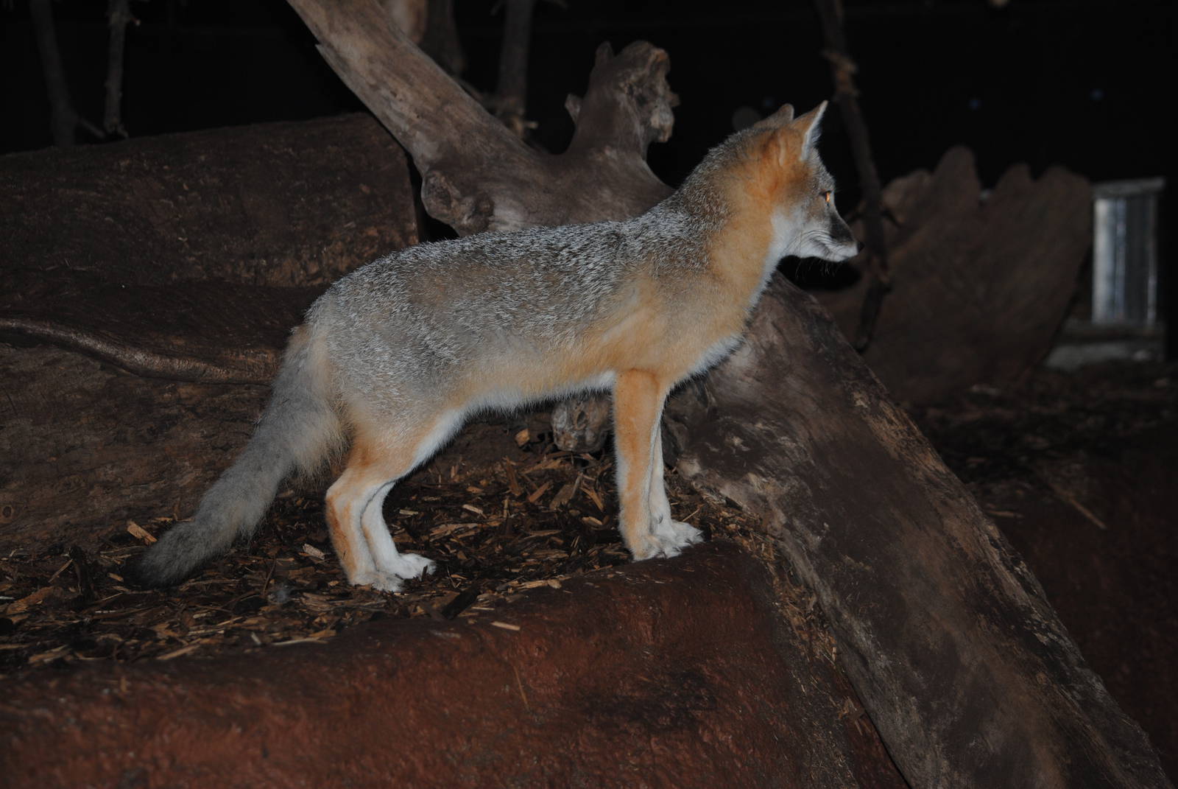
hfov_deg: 20.0
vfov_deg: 13.5
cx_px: 589
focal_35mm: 102
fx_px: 3342
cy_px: 394
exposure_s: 1/60
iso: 200
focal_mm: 68
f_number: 4.5
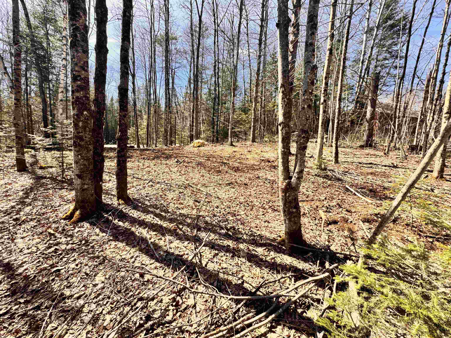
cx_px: 226
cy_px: 169
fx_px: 182
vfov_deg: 85.7
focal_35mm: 14
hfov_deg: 102.1
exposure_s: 1/615
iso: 50
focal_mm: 2.22
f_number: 2.2
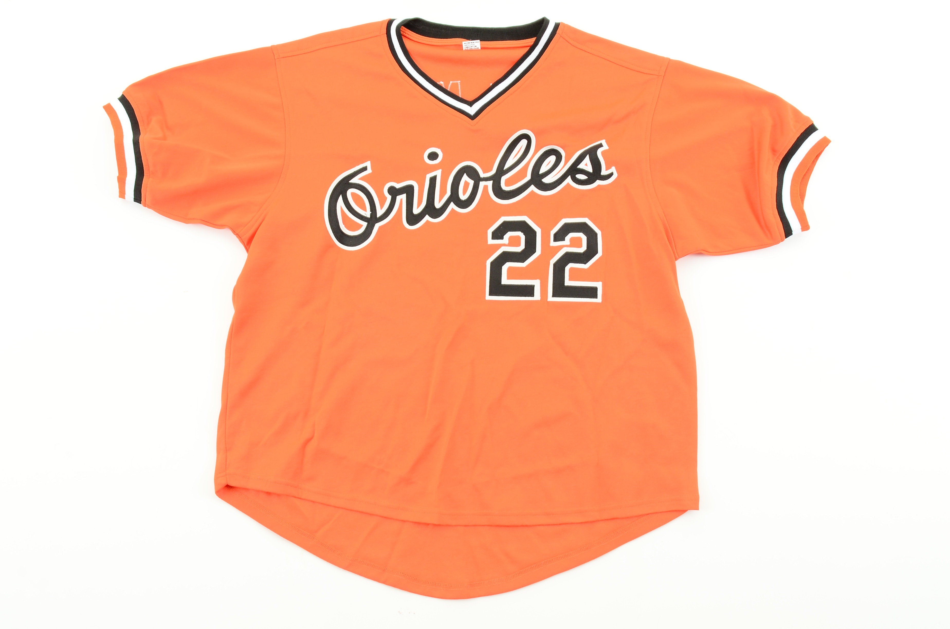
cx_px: 475
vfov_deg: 38.2
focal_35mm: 34
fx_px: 909
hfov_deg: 55.2
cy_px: 314
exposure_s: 1/60
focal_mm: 23
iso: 320
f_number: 11
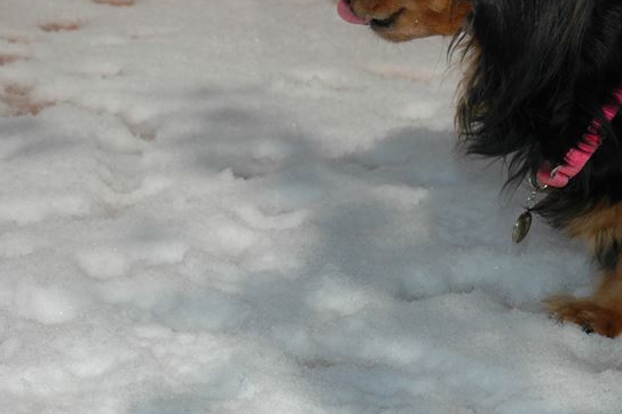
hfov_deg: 14.9
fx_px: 2382
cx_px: 356
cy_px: 233
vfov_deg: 9.9
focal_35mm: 138
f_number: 11
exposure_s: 1/500
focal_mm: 78
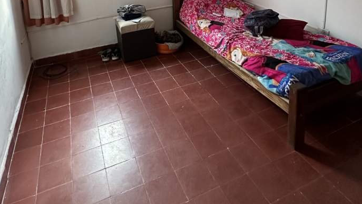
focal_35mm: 27
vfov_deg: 36.9
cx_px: 171
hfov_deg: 69.8
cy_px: -14
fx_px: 259
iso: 250
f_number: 2.2
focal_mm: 2.22
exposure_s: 1/50
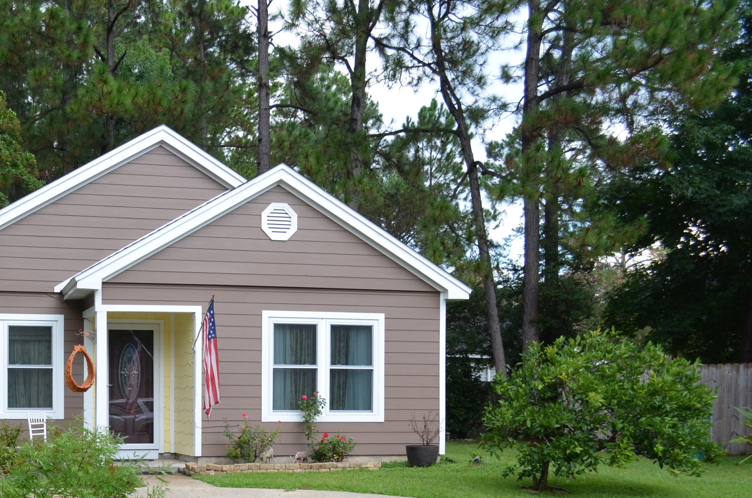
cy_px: 415
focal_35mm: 50
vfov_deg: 26.3
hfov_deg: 38.1
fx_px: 1042
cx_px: 143
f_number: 5.6
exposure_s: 1/125
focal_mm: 20
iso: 220
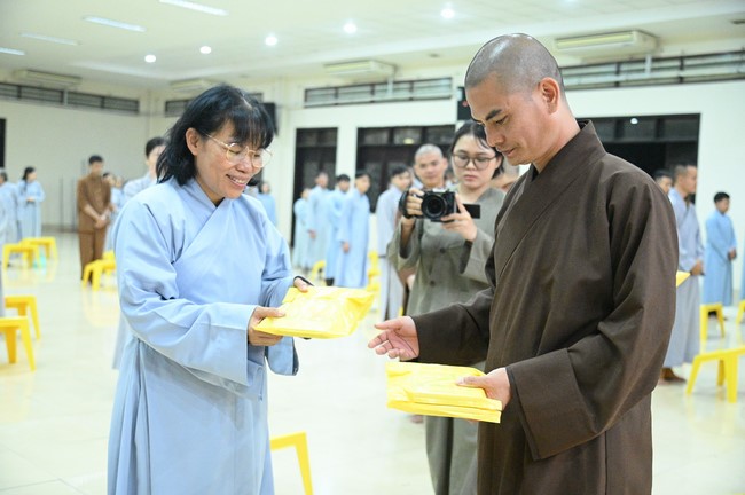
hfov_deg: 44.5
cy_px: 248
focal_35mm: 44
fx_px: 910
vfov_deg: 30.5
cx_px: 372
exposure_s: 1/250
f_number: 4
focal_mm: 44
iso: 20000
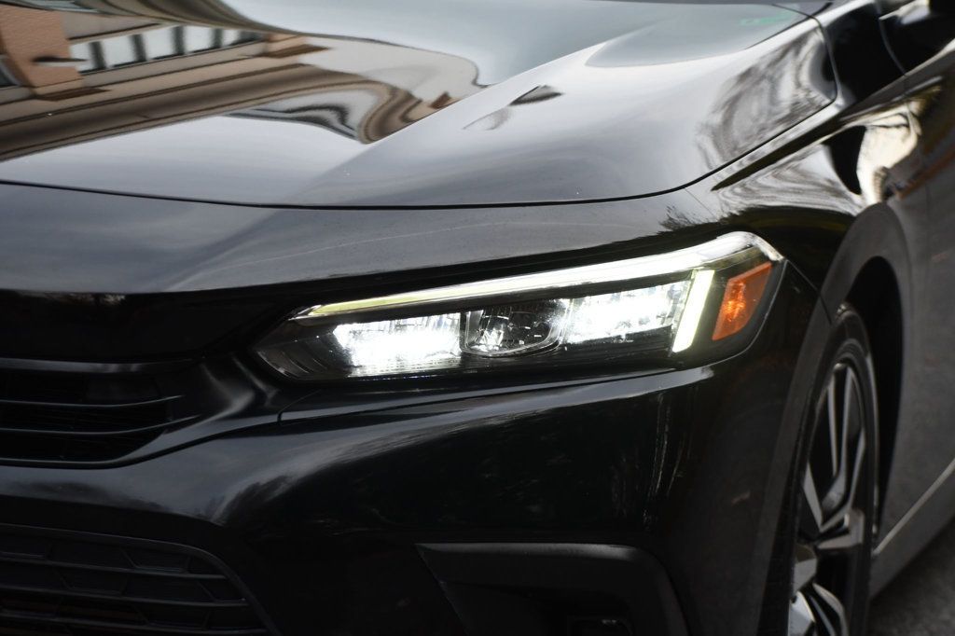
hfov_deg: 13.7
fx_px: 3978
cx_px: 478
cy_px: 318
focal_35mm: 150
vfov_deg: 9.1
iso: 400
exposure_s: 1/250
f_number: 4.8
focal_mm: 100
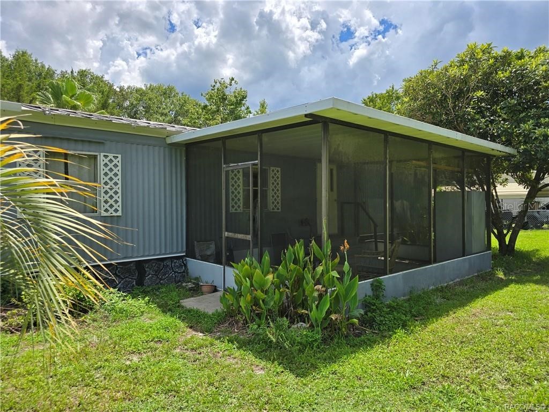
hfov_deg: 73.9
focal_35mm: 23
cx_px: 274
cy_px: 206
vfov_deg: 58.9
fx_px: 365
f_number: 1.7
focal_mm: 6.3
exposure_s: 1/970
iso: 12
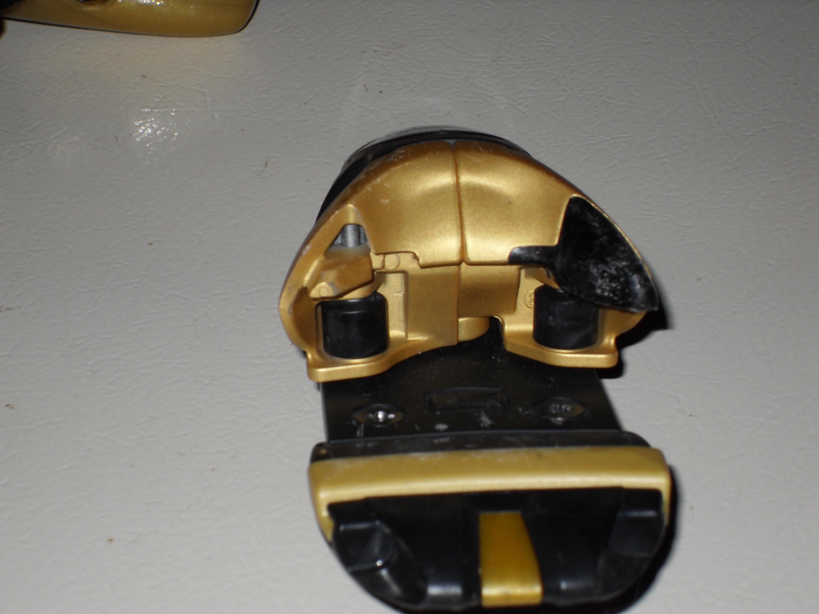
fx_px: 2413
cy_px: 307
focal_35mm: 102
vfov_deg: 14.5
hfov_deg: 19.3
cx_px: 410
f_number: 5.2
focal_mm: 18.1
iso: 100
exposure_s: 1/90
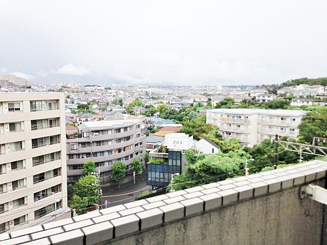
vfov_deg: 42.9
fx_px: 312
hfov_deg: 55.4
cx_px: 164
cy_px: 122
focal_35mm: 33
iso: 50
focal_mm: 4.12
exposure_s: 1/414
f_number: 2.4
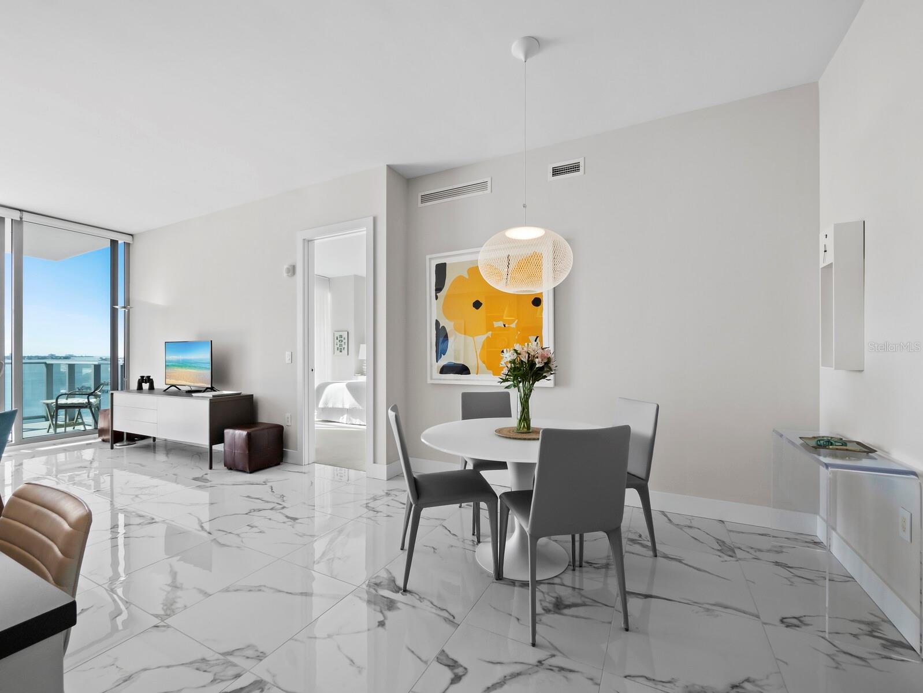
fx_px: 373
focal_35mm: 14
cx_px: 462
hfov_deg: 102.0
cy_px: 346
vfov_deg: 85.7
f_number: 11
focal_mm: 7
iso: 320
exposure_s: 1/15
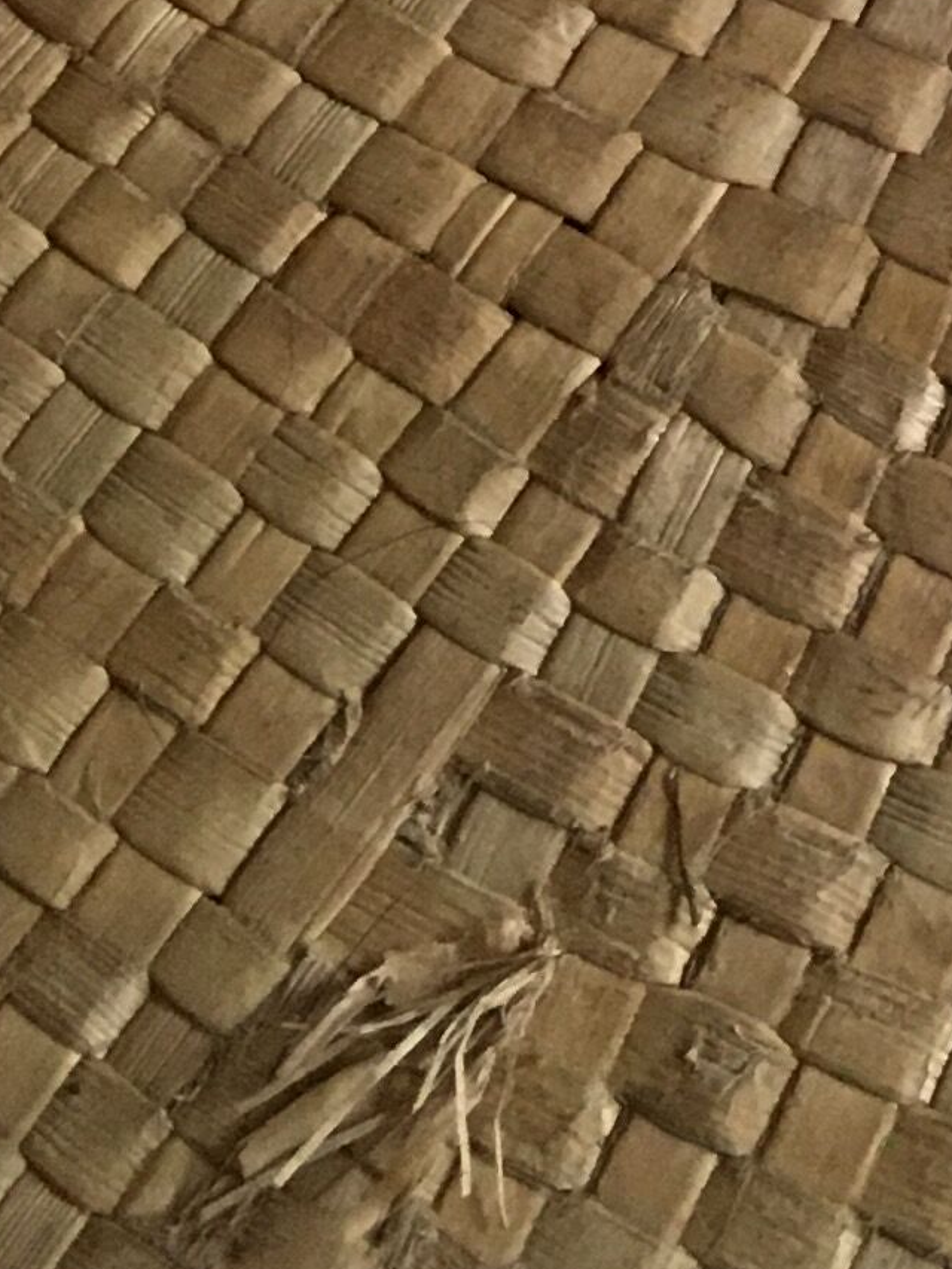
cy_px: -1470
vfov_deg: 12.3
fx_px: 5022
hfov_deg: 10.0
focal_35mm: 137
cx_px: 1971
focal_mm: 4.15
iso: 200
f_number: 2.2
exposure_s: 1/33
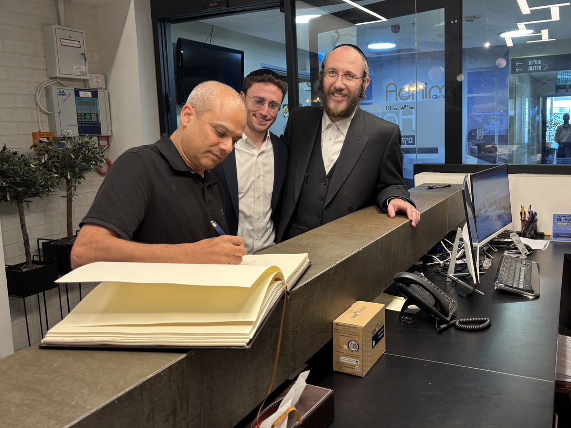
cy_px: 191
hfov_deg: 58.1
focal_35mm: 31
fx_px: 511
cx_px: 325
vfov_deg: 45.4
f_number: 1.6
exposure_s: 1/50
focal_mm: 5.96
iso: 80
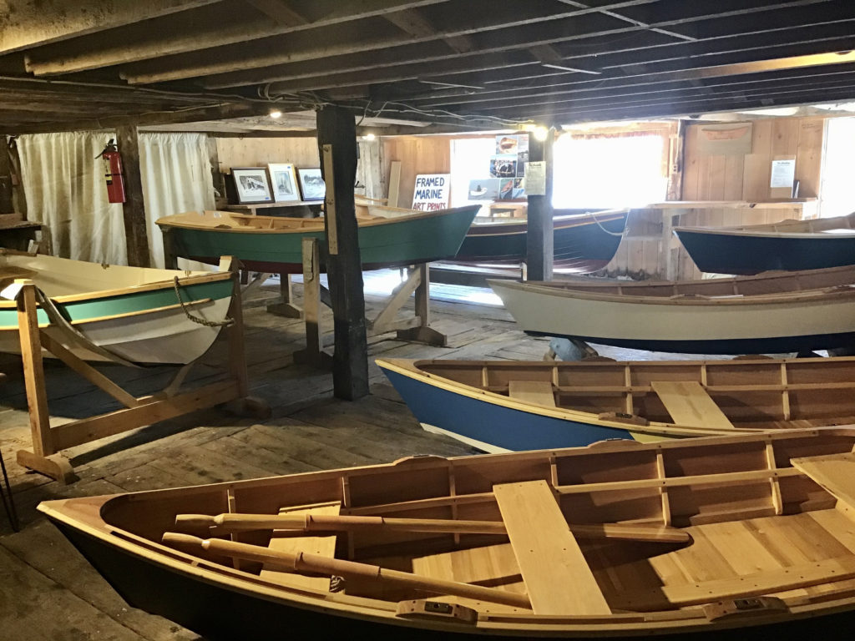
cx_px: 428
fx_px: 766
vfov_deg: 45.4
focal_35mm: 31
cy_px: 320
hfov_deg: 58.4
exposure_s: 1/30
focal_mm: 3.3
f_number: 2.4
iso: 160
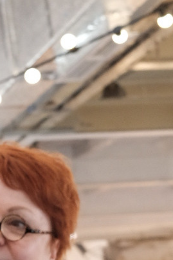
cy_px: 226
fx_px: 1111
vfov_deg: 13.2
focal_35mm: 154
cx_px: -64
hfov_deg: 8.7
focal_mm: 23.5
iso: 1250
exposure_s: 1/30
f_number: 4
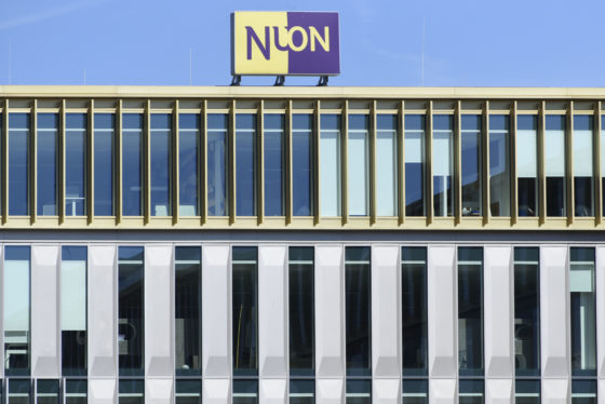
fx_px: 5044
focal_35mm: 300
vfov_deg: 4.6
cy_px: 202
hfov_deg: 6.9
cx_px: 302
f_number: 8
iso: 800
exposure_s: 1/3200
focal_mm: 300
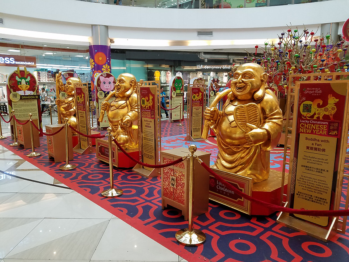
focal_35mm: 26
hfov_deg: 67.3
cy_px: 131
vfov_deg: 53.1
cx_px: 174
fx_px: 262
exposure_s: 1/60
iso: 160
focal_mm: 4.2
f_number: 1.7
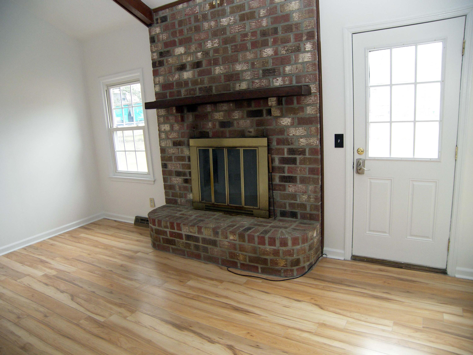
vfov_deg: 56.8
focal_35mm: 24
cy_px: 178
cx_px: 236
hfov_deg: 71.6
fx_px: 328
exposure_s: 1/30
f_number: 2.8
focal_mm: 5
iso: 100
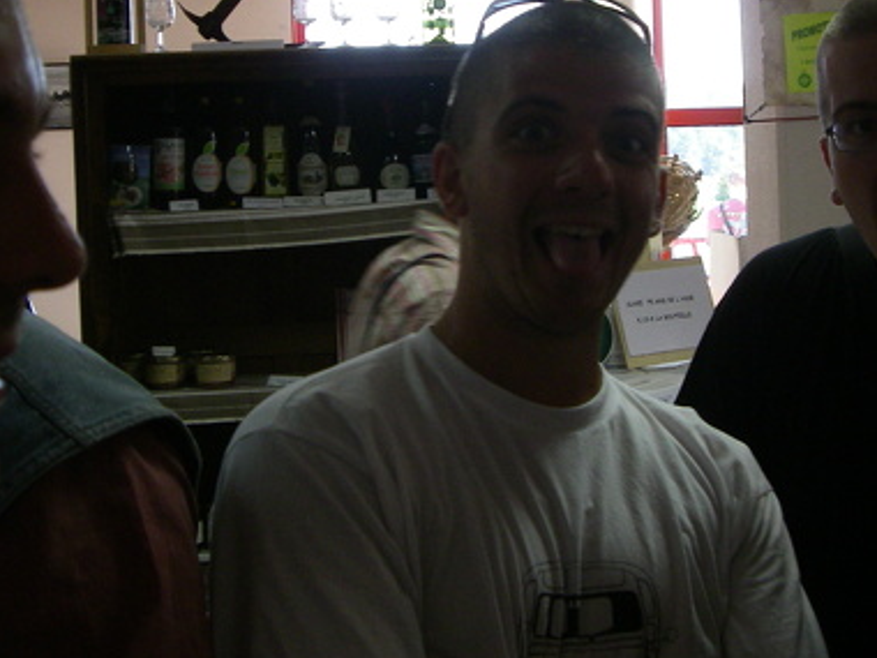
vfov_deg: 22.7
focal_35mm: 64
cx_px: 531
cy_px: 169
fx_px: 1621
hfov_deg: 30.2
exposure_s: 1/50
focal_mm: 6.2
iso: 200
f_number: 2.7
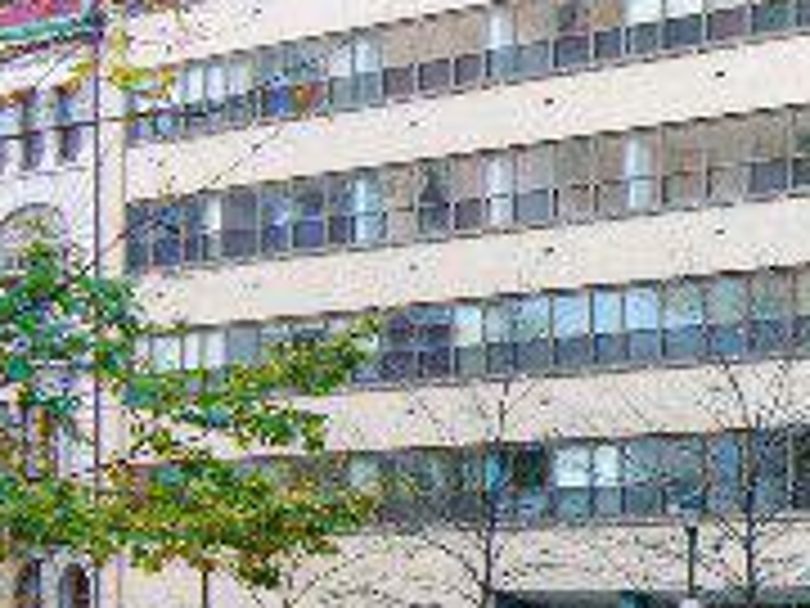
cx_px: 981
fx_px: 4025
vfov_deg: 8.6
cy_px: 459
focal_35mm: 172
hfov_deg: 11.3
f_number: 3.2
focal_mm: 11.4
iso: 64
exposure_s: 1/40
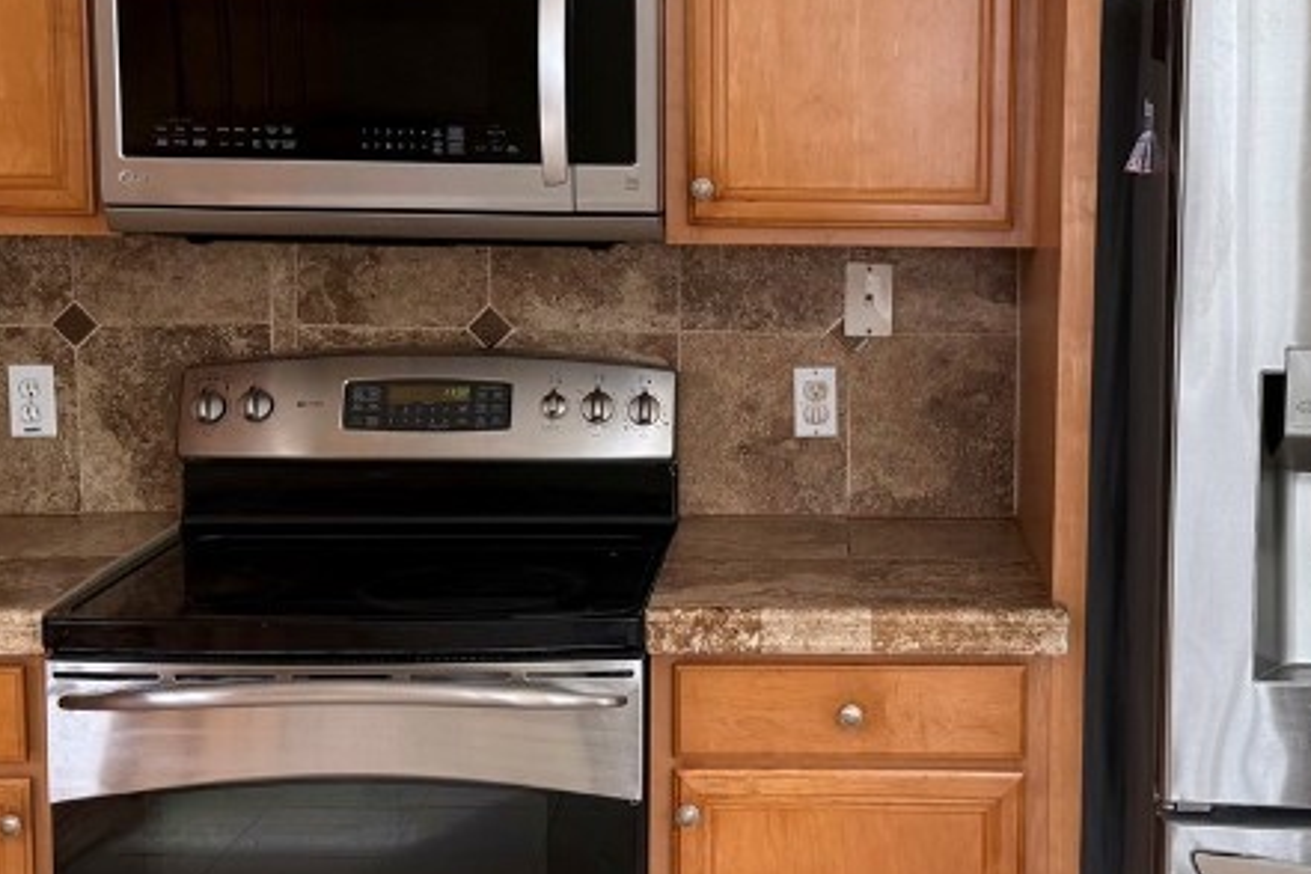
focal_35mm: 58
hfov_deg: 34.2
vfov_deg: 23.3
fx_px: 2112
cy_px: 342
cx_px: 880
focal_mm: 6.76
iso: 160
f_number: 1.78
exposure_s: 1/121
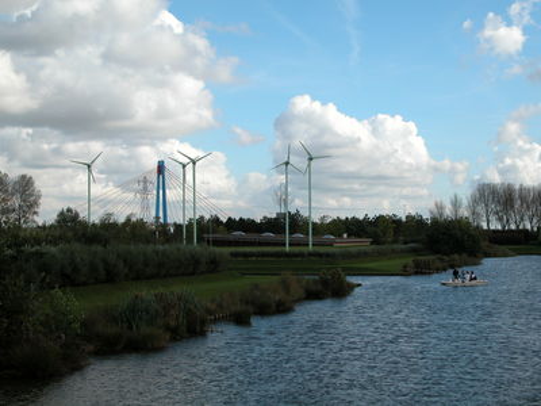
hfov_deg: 31.7
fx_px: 953
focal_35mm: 61
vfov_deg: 24.0
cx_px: 270
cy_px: 203
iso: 100
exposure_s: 1/339
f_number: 6.4
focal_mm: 15.7
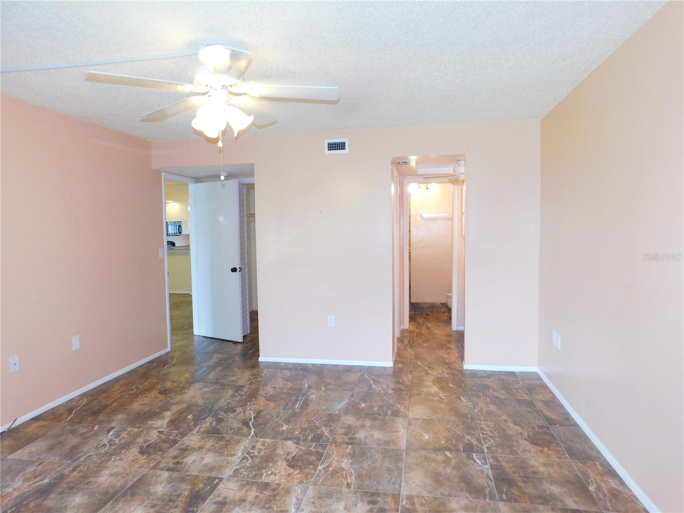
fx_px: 454
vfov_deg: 58.9
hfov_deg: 73.9
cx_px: 342
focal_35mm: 23
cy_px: 256
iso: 200
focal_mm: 4
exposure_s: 1/30
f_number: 3
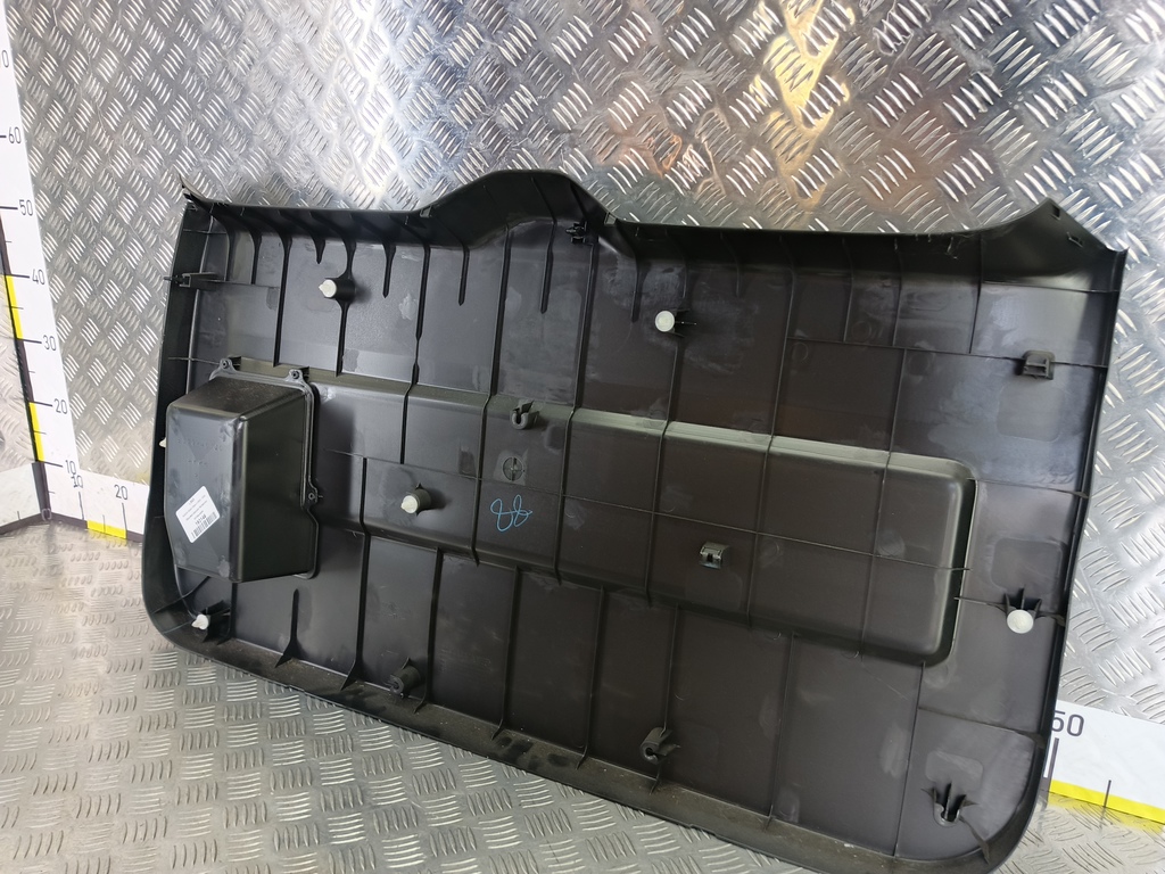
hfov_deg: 73.9
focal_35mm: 23
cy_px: 437
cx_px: 582
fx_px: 774
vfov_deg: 58.9
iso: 165
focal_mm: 4.11
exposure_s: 1/33.3
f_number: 1.6
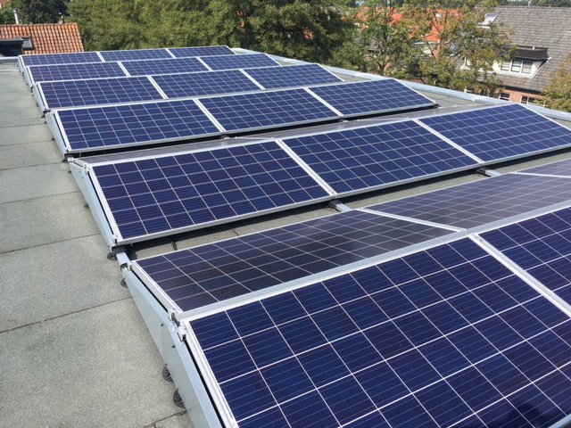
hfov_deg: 61.7
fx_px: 478
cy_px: 214
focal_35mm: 29
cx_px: 286
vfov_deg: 48.2
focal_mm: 4.15
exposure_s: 1/1099
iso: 25
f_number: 2.2
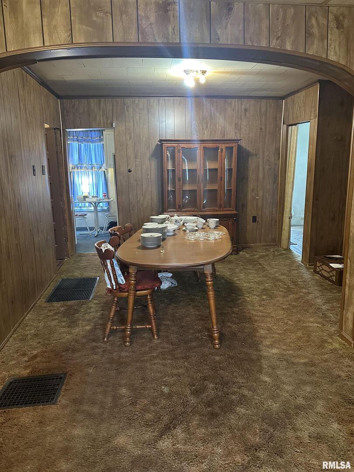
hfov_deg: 56.8
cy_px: 236
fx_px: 327
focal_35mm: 24
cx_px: 177
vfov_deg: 71.6
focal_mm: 6.86
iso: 640
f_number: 1.78
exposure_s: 1/40
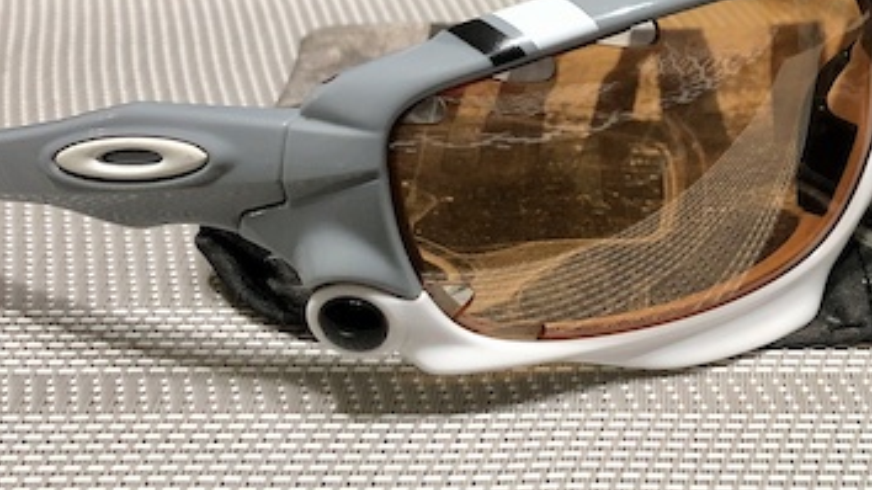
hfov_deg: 29.9
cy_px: 271
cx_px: 697
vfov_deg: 17.5
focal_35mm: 69
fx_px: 1595
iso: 80
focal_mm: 4
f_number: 1.8
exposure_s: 1/15
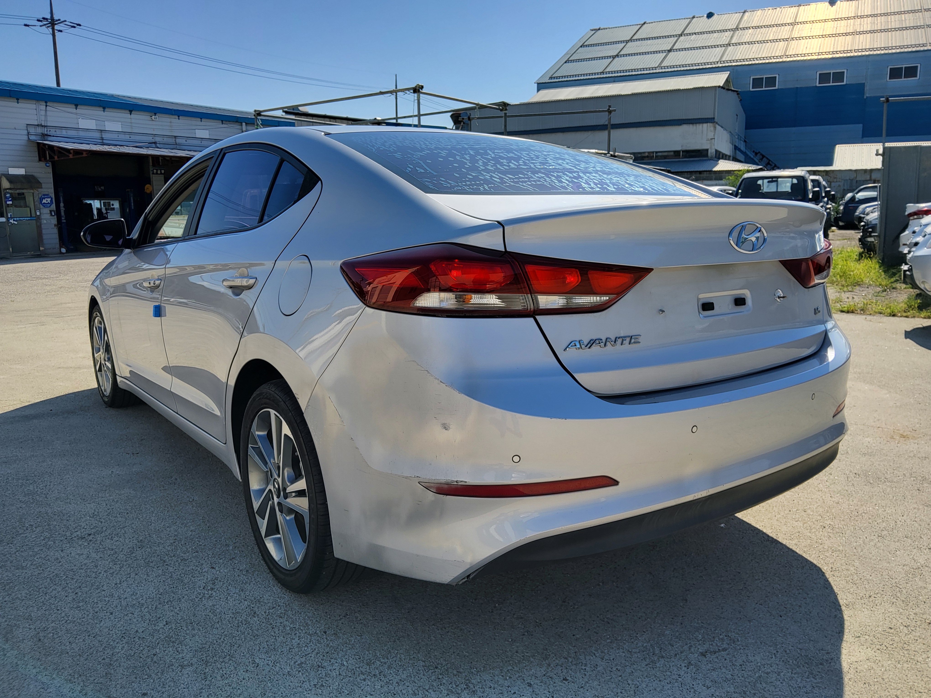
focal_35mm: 26
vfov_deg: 53.1
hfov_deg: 67.3
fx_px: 699
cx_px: 466
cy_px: 349
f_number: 1.8
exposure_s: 1/736
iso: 12
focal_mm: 3.98
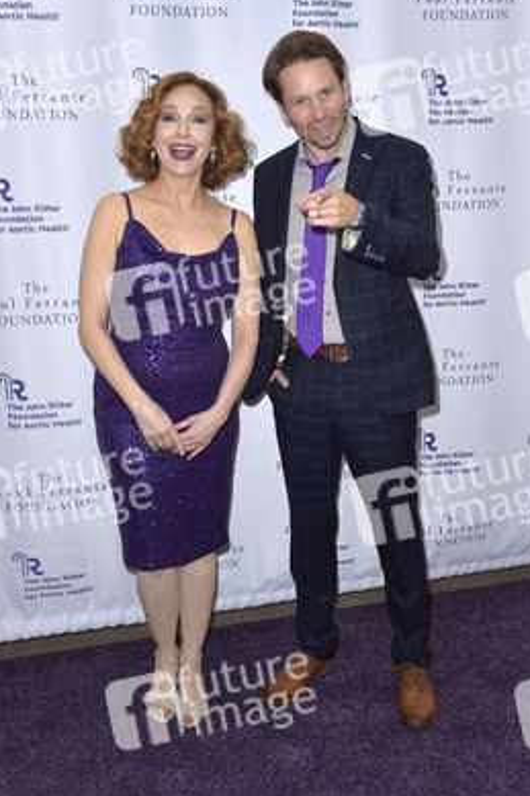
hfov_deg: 36.8
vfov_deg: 53.2
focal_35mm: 36
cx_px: 271
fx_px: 796
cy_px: 395
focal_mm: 35
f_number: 6.3
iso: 400
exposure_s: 1/250
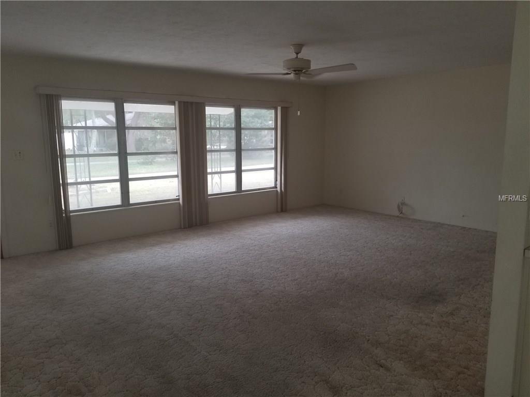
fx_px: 398
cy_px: 198
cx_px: 265
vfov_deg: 53.1
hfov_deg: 67.3
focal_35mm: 26
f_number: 1.7
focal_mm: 4.3
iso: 100
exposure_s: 1/60
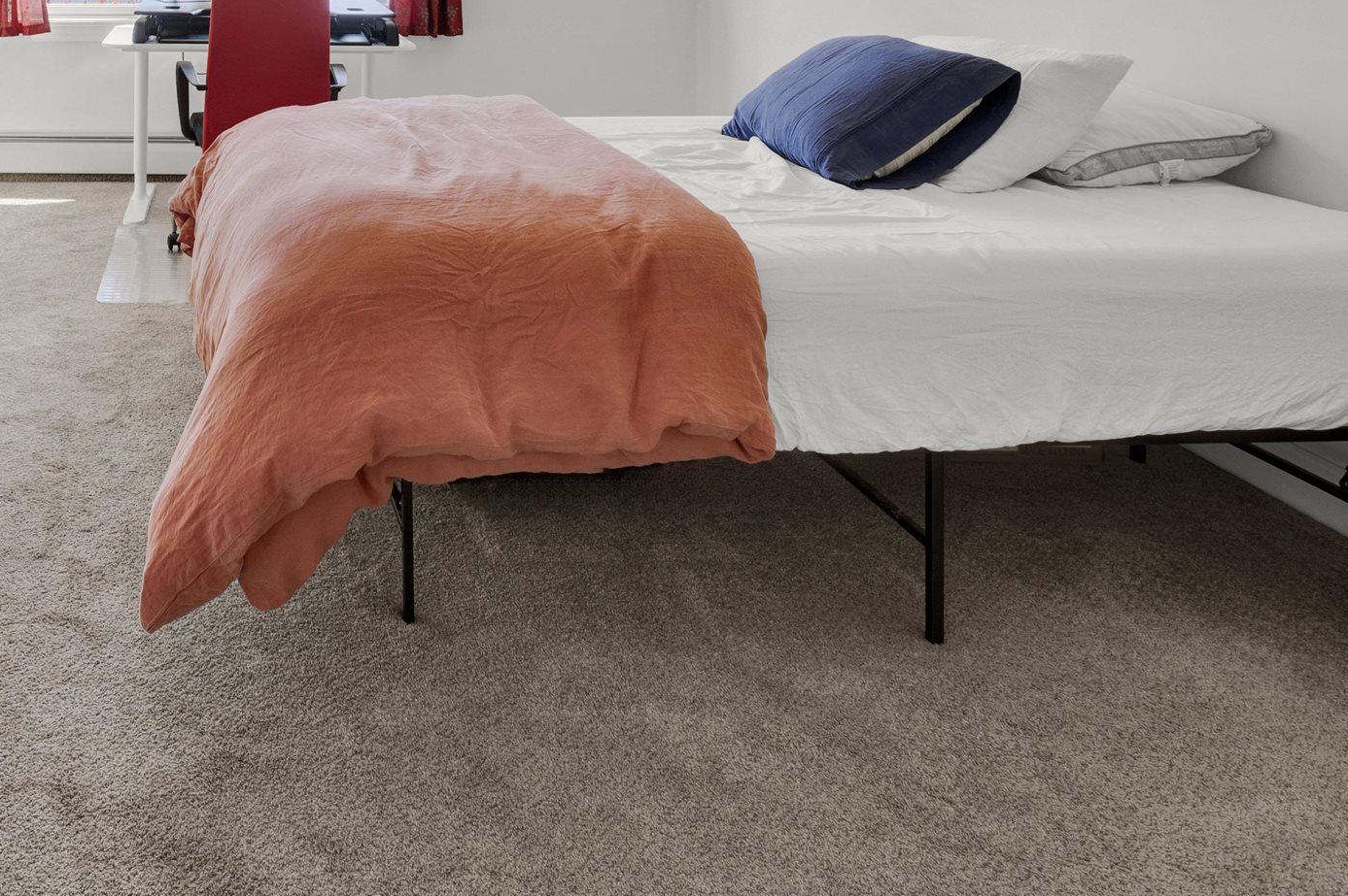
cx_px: 208
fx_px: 1201
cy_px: -64
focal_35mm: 32
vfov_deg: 35.6
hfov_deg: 53.3
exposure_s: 1/8
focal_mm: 14.5
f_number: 7.1
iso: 250
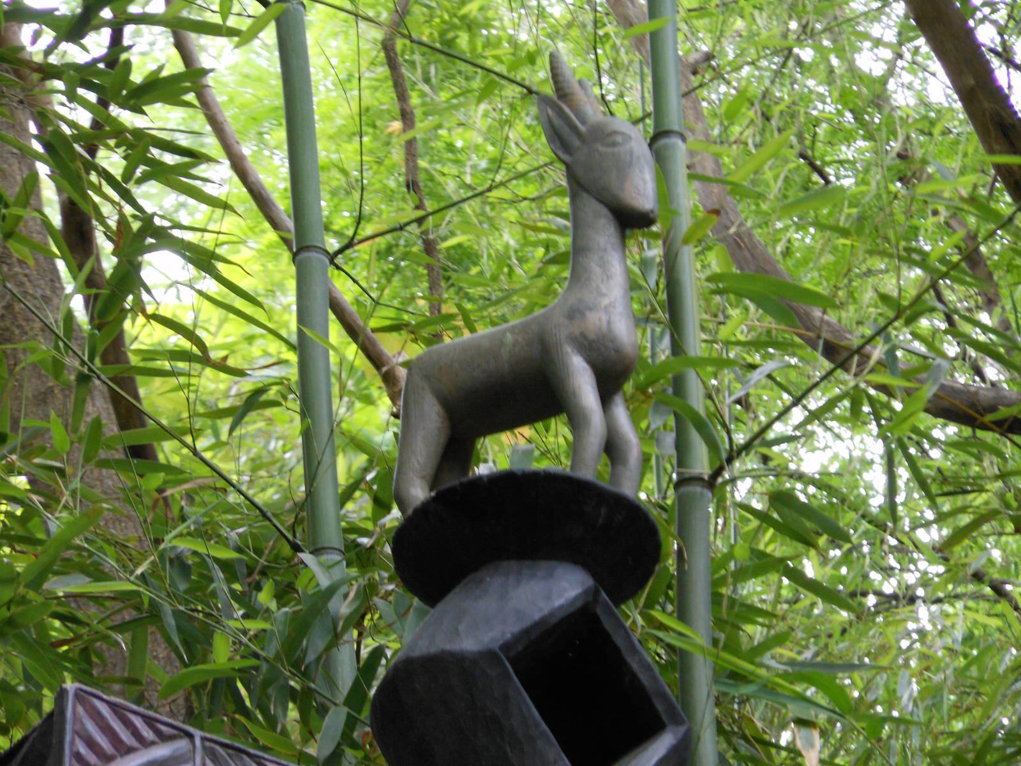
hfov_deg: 11.9
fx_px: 4896
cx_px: 510
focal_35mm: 166
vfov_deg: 8.9
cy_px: 383
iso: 250
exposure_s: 1/30
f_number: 5.5
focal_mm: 29.8
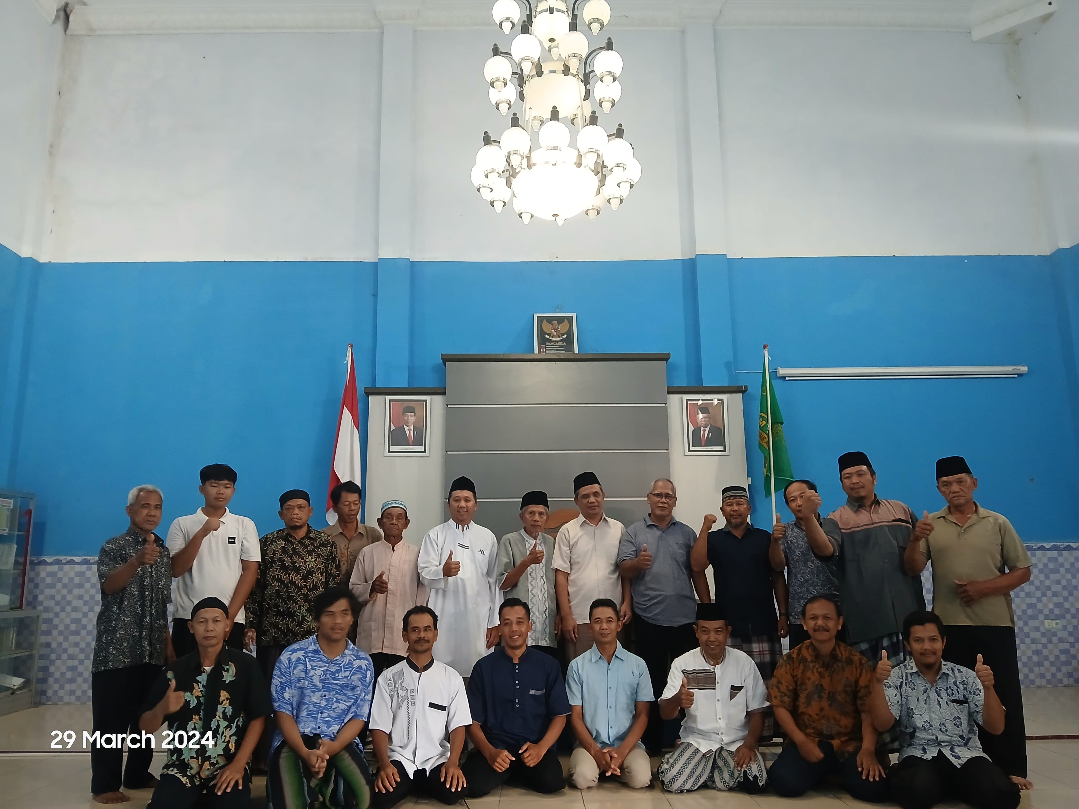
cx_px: 540
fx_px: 810
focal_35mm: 26
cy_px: 404
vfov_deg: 53.1
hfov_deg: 67.3
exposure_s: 1/25
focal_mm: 3.98
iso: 320
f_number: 1.8
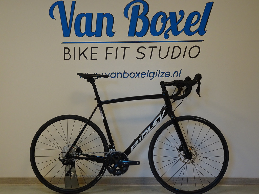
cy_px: 97
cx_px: 130
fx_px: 269
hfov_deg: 51.4
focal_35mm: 36
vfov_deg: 39.7
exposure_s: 1/40
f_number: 4
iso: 200
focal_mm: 6.17
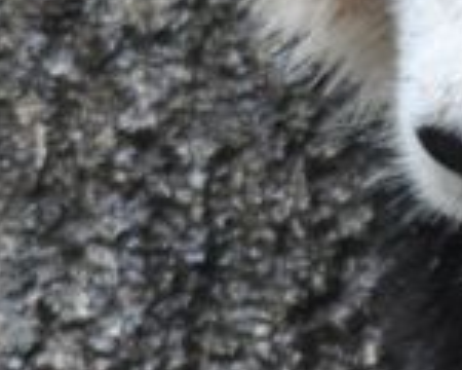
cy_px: -136
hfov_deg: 0.7
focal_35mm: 2873
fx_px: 39284
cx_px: 829
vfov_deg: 0.5
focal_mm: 300
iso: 1600
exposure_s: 1/400
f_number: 5.6
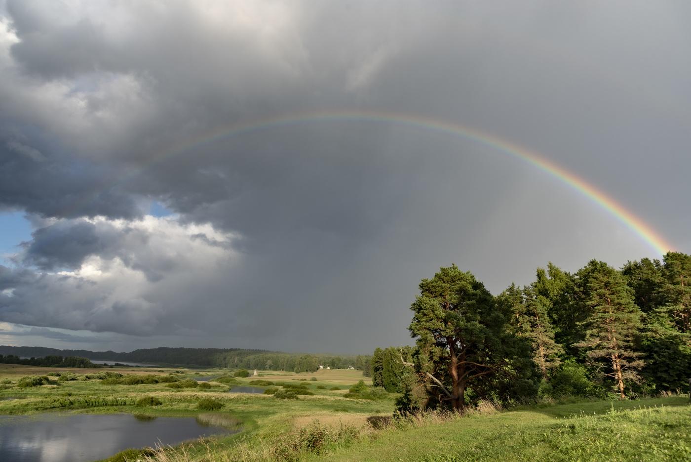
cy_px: 231
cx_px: 346
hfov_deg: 73.7
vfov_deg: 53.2
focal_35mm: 24
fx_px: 461
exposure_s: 1/500
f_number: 8
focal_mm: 24
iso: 320
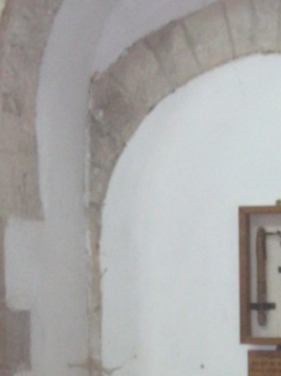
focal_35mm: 118
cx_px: 269
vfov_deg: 16.4
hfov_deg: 12.4
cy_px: 359
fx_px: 1281
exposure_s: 1/6
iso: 200
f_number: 2.8
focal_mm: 5.8
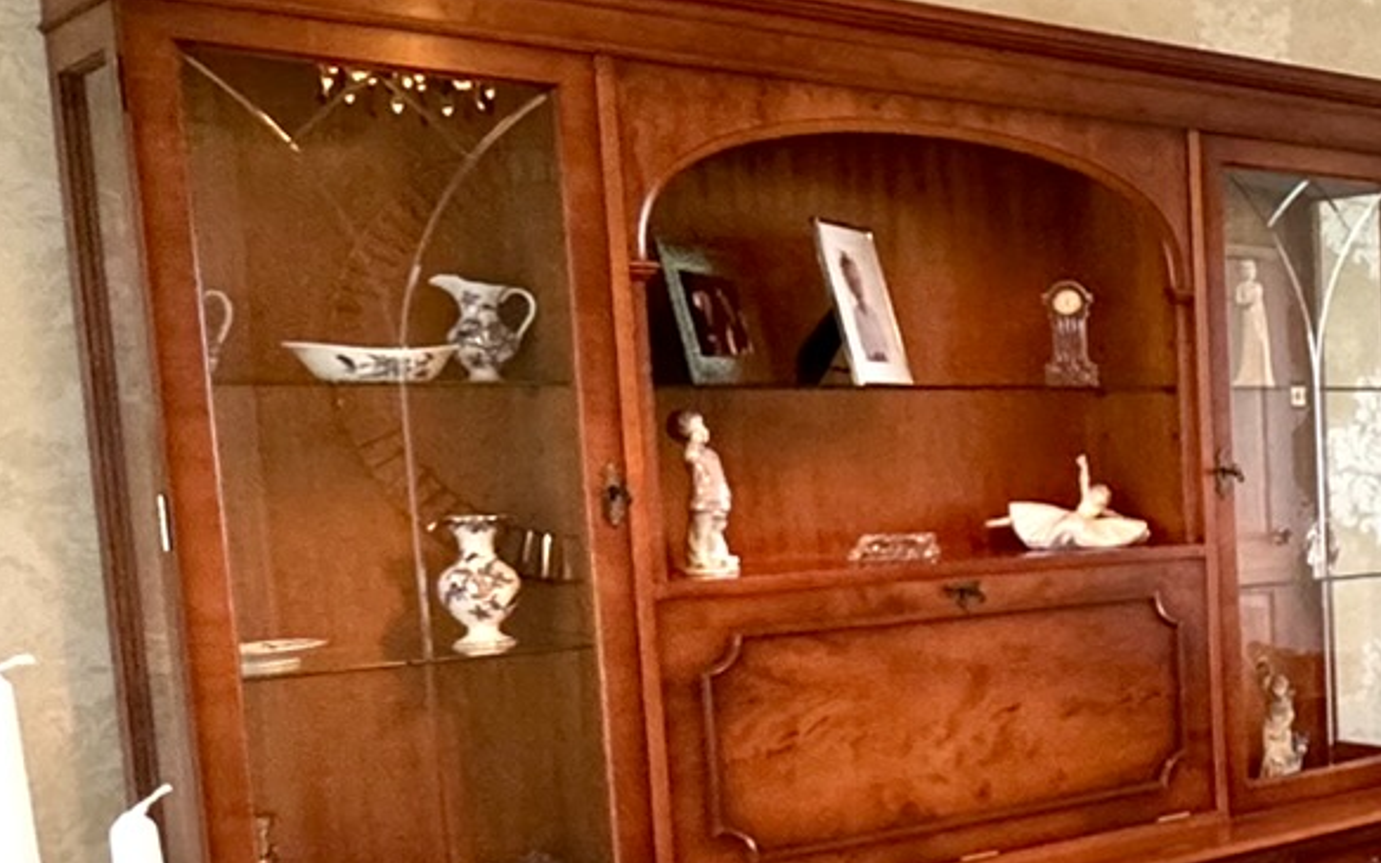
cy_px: 664
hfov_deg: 32.3
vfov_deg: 24.5
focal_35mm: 52
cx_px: 1651
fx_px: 1957
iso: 500
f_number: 2.2
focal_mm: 2.22
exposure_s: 1/50
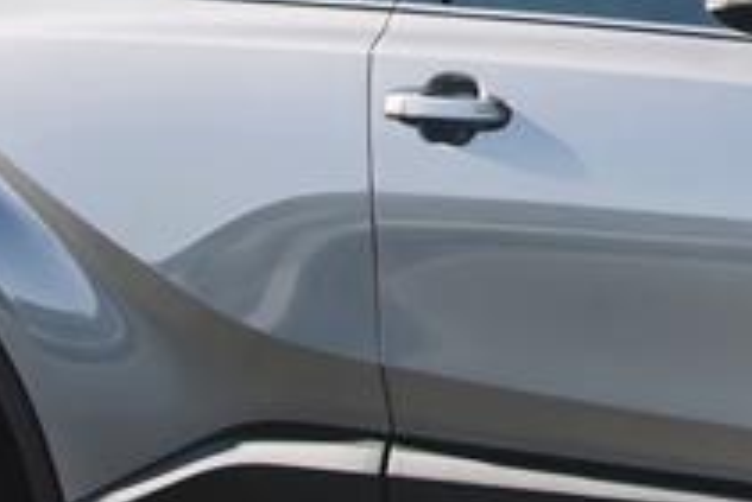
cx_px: 1240
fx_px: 5079
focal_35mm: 243
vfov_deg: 5.6
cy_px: -221
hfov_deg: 8.2
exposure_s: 1/25
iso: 100
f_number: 9
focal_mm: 40
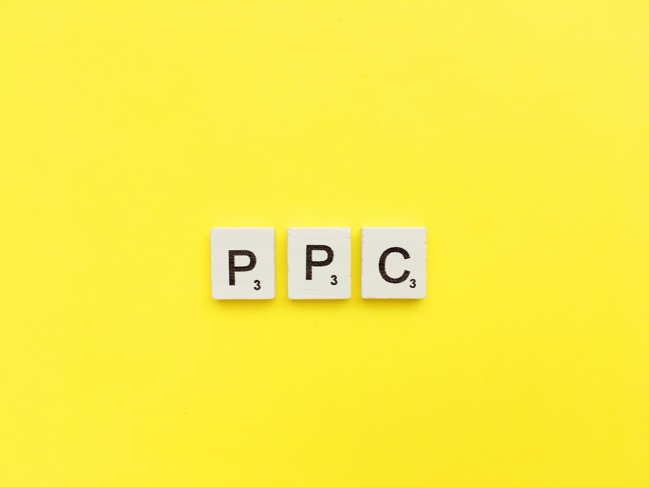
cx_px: 324
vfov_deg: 48.2
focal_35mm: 29
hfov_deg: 61.7
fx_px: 544
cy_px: 244
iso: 25
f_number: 2.2
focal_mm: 4.15
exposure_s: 1/1451
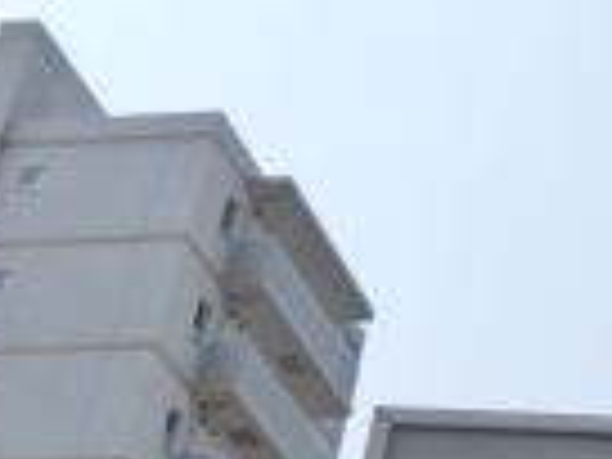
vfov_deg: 12.4
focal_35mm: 113
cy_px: 720
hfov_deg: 14.4
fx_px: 1998
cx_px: 1228
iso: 80
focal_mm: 4.3
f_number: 7.5
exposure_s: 1/250
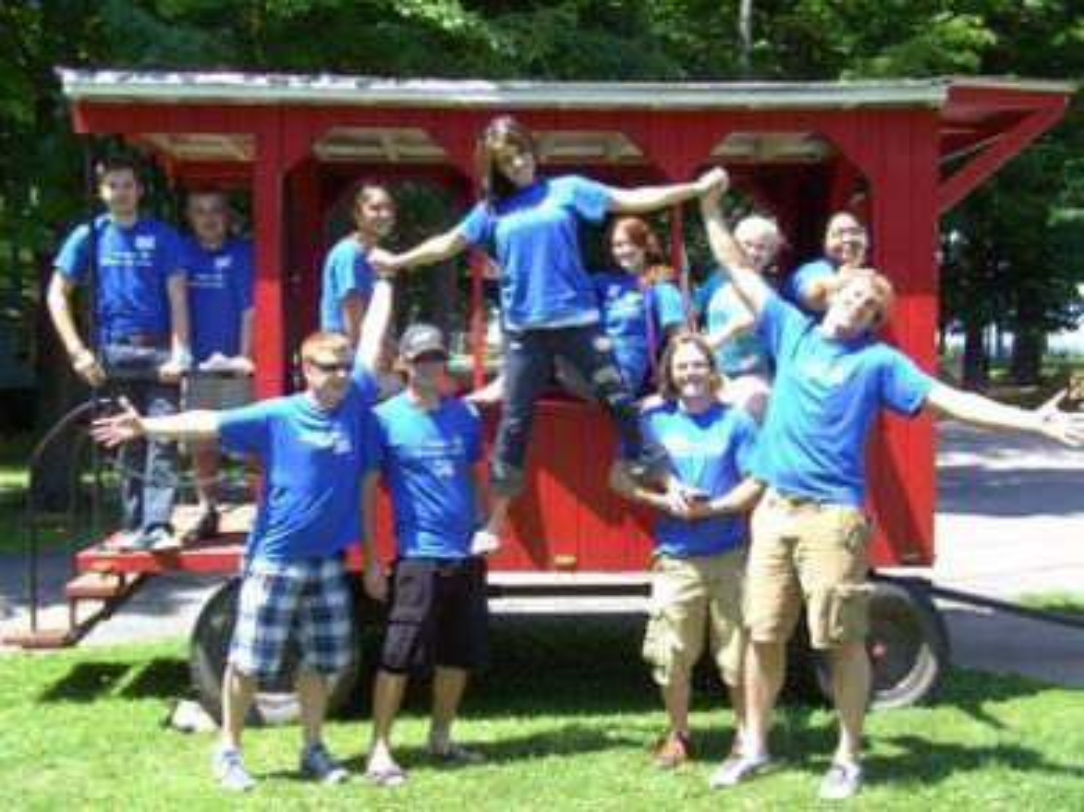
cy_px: 406
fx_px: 1753
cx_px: 542
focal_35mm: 56
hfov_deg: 34.4
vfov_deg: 26.1
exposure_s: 1/125
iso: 64
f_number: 4.8
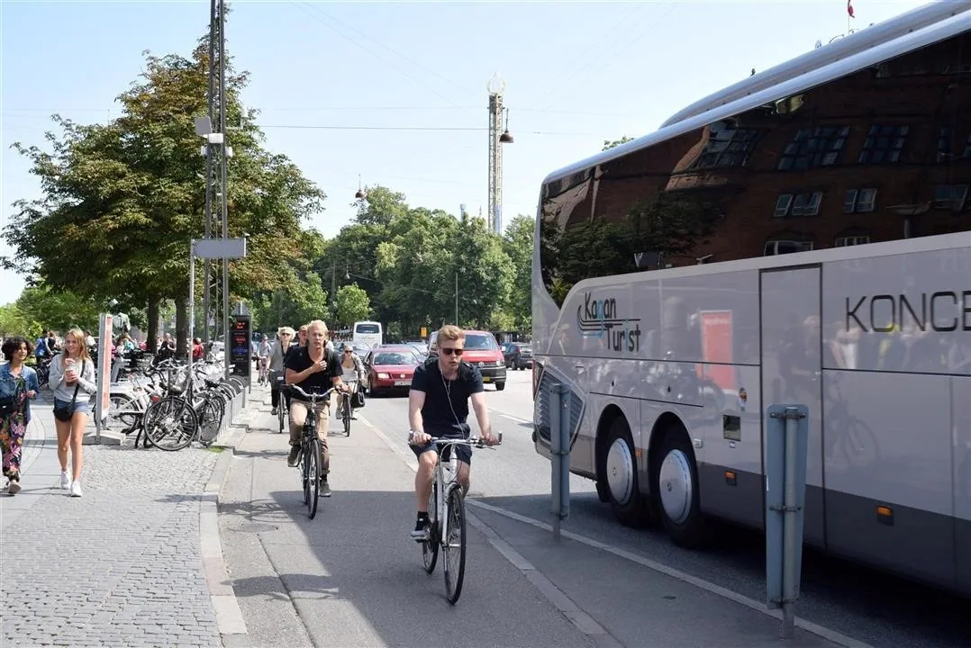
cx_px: 486
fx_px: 1376
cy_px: 324
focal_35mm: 51
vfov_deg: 26.5
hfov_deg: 38.9
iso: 200
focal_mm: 34
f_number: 9
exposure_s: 1/320
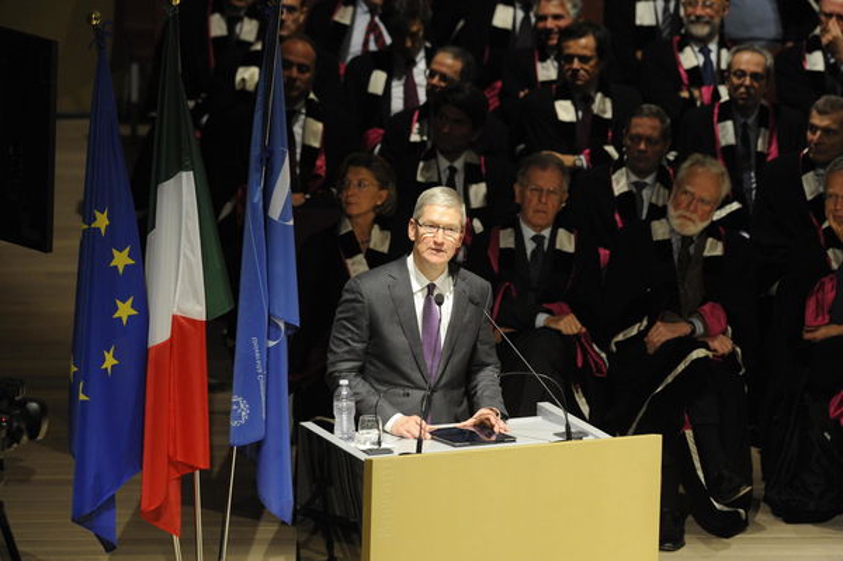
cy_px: 280
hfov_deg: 6.9
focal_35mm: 300
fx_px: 7019
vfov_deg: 4.6
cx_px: 422
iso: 2500
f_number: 5.6
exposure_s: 1/160
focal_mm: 300
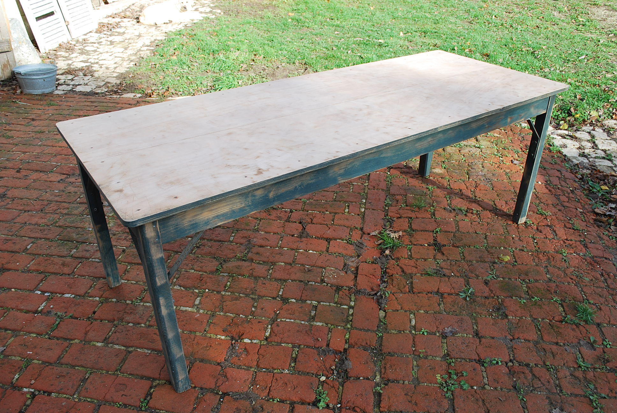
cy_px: 206
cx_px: 308
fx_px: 515
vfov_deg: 43.7
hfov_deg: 61.9
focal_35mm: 30
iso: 100
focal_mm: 20
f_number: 5.6
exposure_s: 1/125
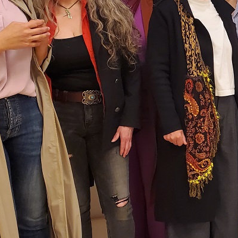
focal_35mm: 69
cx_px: 258
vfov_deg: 25.0
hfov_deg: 23.5
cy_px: 106
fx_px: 537
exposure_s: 1/100
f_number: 2.4
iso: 320
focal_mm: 4.3
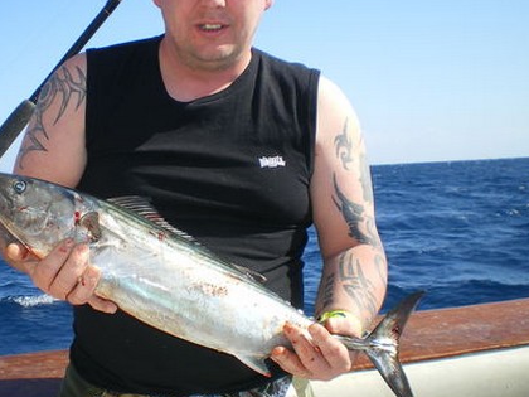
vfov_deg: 27.0
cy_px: 181
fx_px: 825
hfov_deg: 35.3
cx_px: 193
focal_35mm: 54
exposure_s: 1/320
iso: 50
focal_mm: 6.3
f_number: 4.6
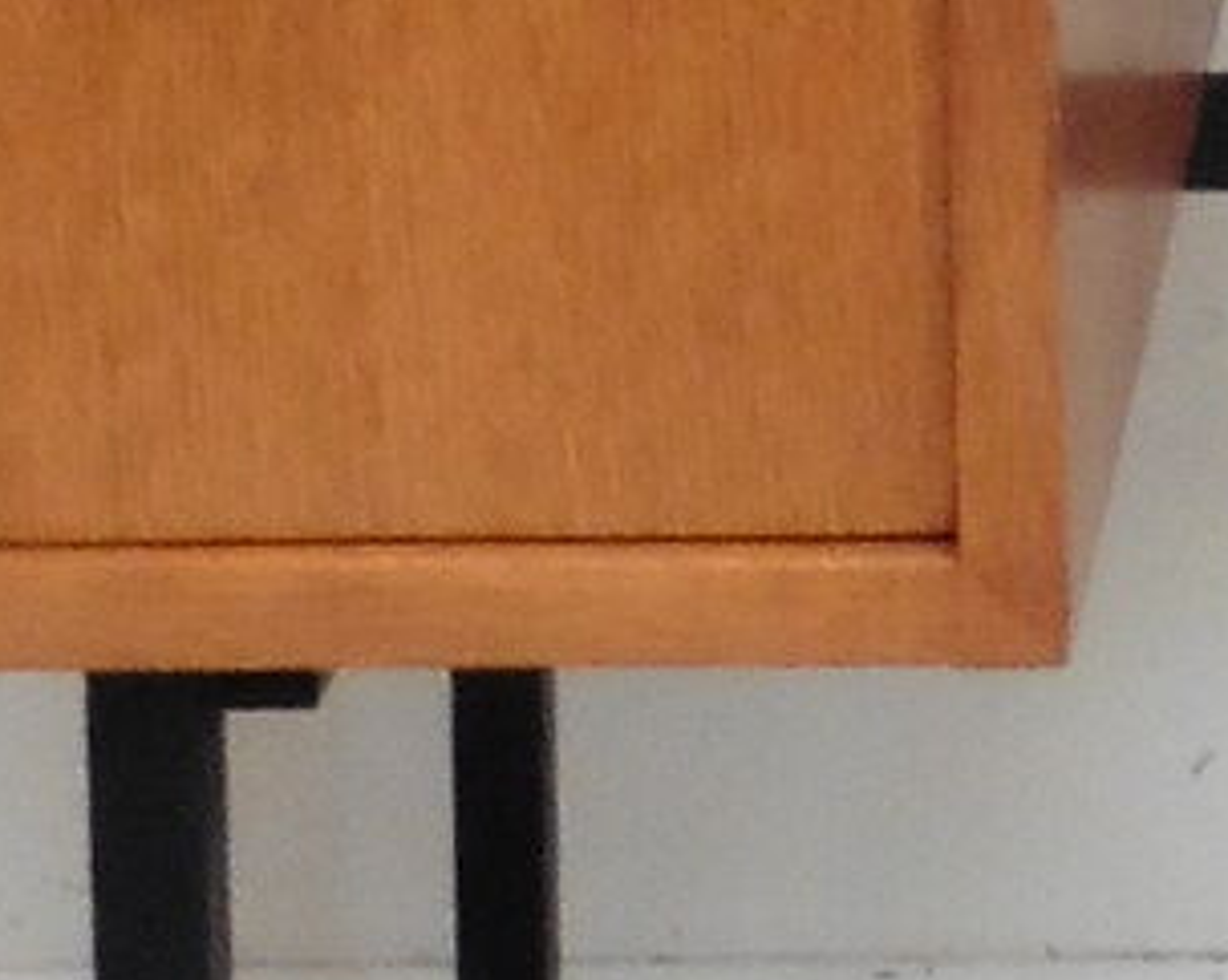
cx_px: 1921
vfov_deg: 7.3
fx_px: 7191
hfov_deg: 9.5
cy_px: -1494
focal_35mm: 198
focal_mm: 5.4
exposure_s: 1/60
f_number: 3.6
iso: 400
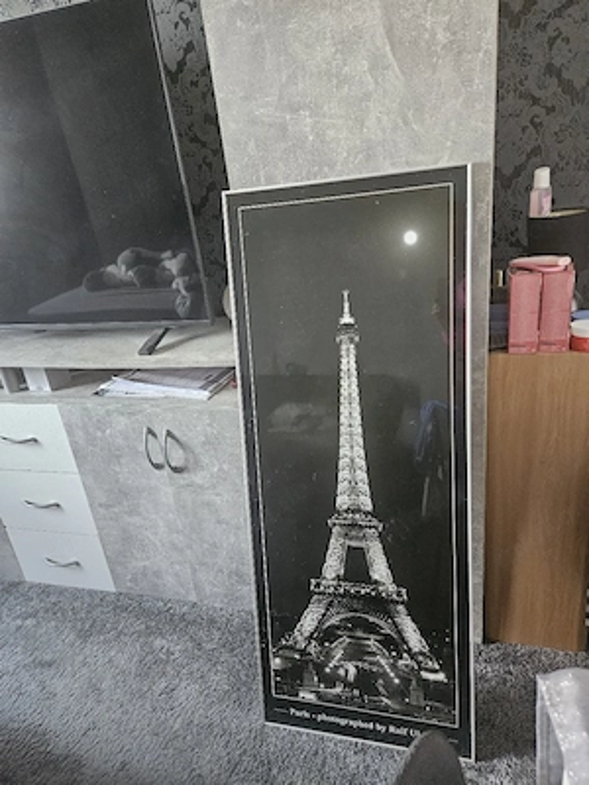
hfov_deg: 58.9
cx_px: 294
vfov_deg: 73.9
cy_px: 392
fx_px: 522
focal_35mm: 23
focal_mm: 5.4
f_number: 1.8
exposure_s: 1/101
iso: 1000
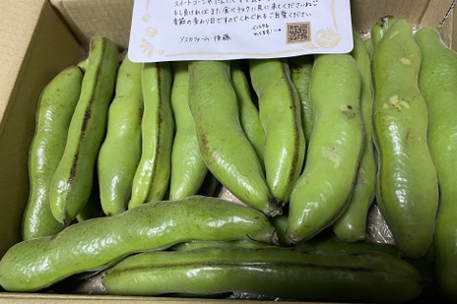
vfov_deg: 46.3
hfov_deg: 65.5
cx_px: 228
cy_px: 141
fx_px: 355
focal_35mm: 28
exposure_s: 1/50
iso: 160
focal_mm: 4.25
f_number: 1.8
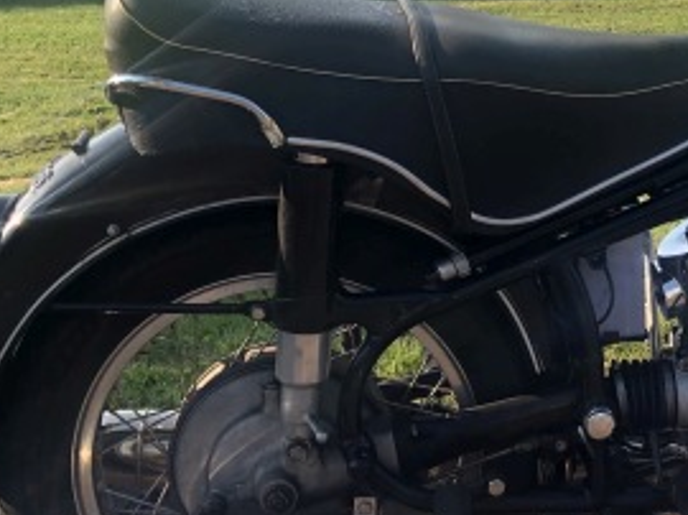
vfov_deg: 17.7
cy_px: 148
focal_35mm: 83
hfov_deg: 22.6
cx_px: 693
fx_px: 1648
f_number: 1.8
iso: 20
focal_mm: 3.99
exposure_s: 1/889
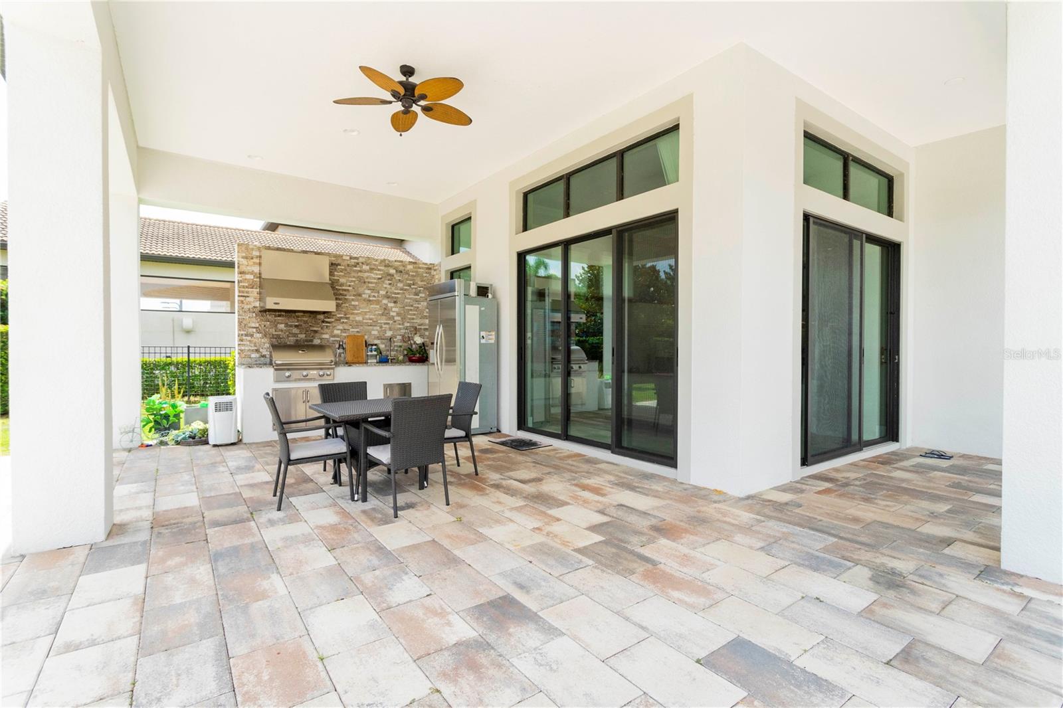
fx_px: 502
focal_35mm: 17
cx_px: 532
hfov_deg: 93.3
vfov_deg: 70.4
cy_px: 354
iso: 1000
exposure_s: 1/640
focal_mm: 17
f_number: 9
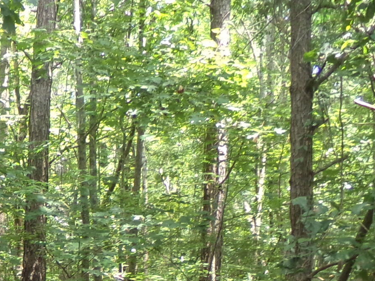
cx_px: -59
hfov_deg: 22.7
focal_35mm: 80
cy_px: 372
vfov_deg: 17.2
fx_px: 867
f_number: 3.7
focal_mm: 4.3
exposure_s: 1/60
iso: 201
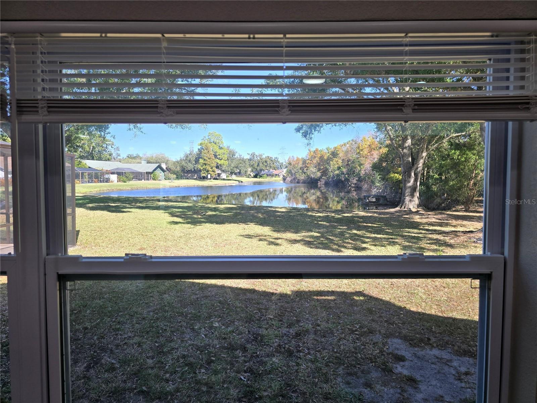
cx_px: 268
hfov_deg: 73.9
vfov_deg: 58.9
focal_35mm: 23
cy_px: 202
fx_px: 357
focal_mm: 6.3
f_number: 1.7
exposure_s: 1/218
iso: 12
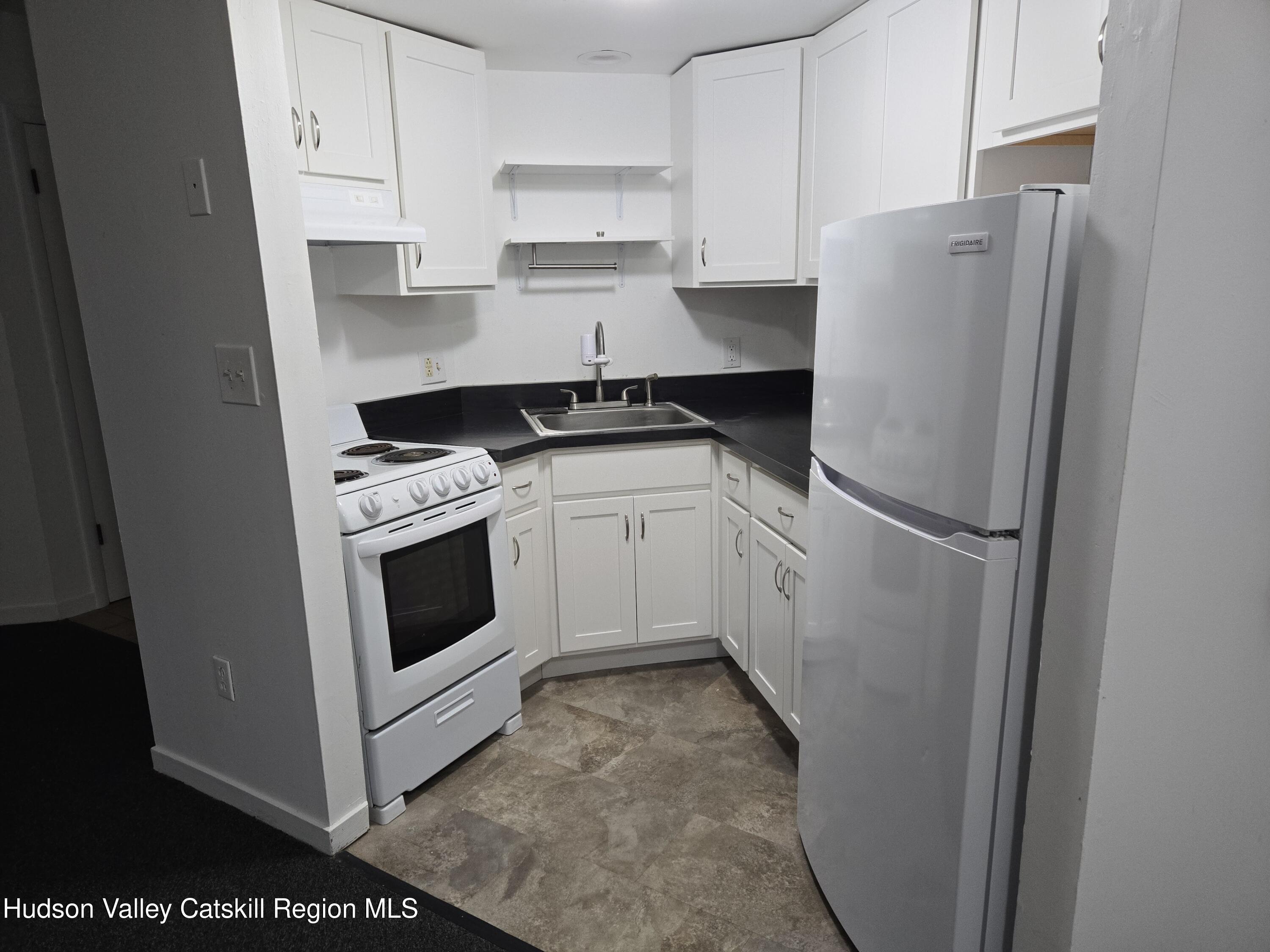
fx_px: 844
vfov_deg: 58.9
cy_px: 476
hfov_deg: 73.9
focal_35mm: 23
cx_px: 635
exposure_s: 1/120
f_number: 1.8
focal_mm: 5.4
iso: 250
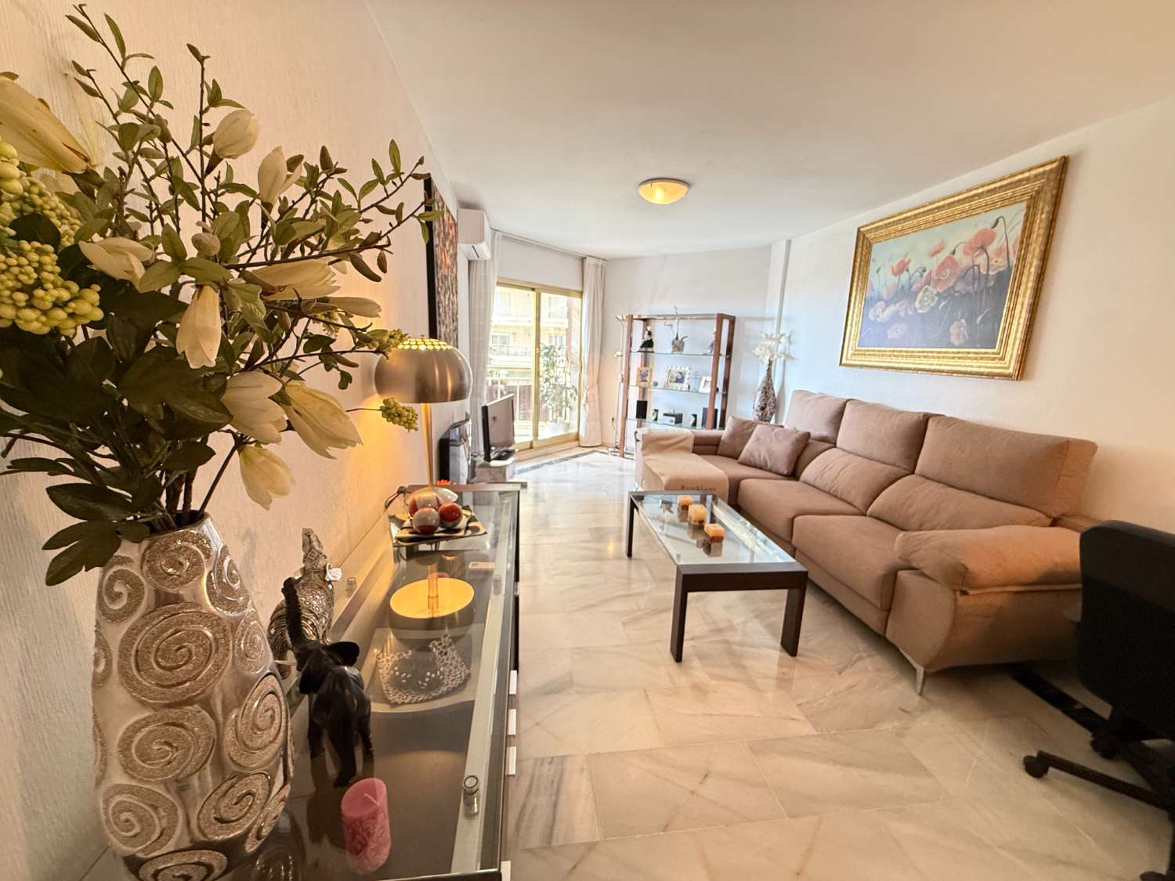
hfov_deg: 102.1
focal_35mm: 14
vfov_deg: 85.7
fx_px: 475
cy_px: 440
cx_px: 588
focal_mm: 2.22
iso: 400
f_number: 2.2
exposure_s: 1/50
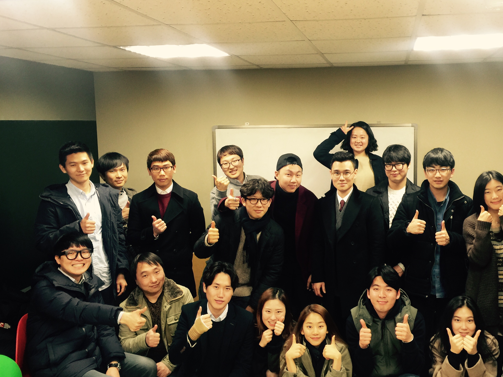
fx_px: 538
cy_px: 187
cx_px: 313
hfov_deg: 49.7
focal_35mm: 37
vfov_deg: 38.7
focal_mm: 4.15
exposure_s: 1/30
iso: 50
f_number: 2.2
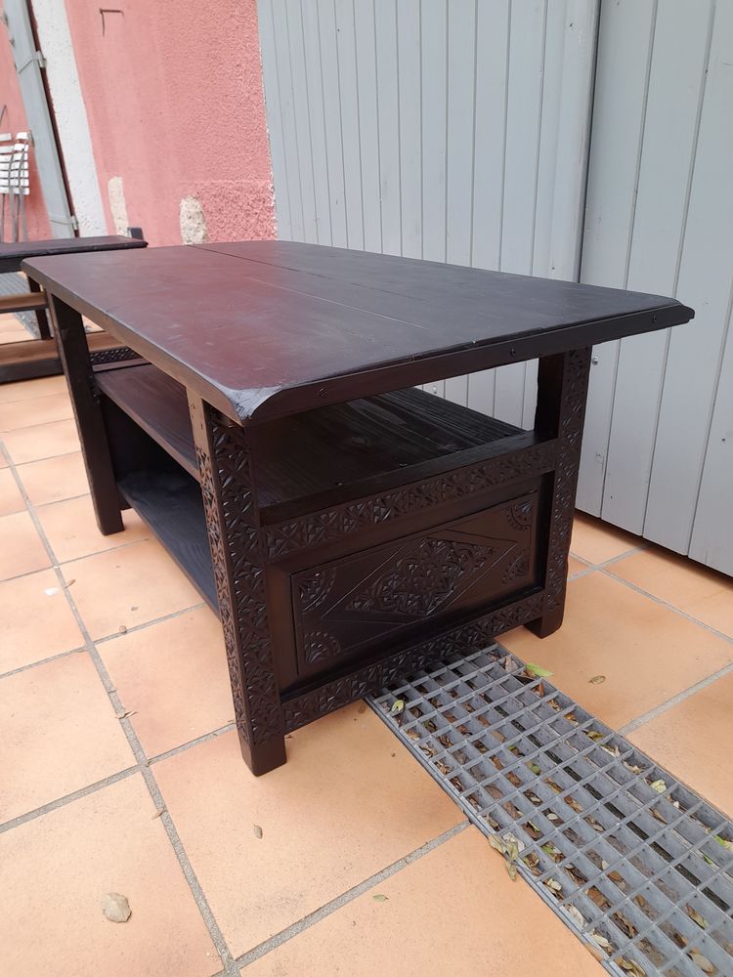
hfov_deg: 54.9
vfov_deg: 69.4
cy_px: 488
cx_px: 366
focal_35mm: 25
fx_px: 706
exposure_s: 1/60
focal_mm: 4.6
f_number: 2
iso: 20
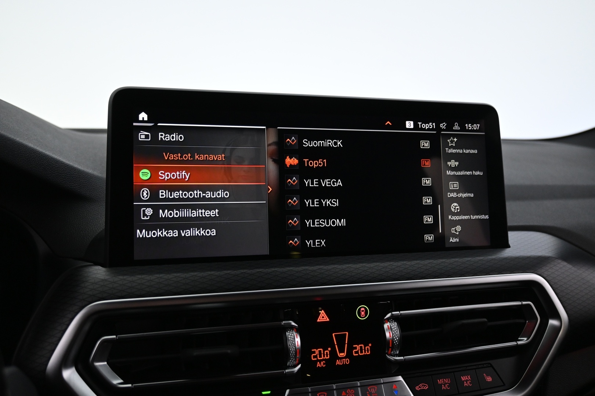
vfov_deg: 44.6
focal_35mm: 29
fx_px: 483
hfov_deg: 63.2
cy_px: 198
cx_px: 298
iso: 1400
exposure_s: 1/30
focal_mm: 19.5
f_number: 3.8
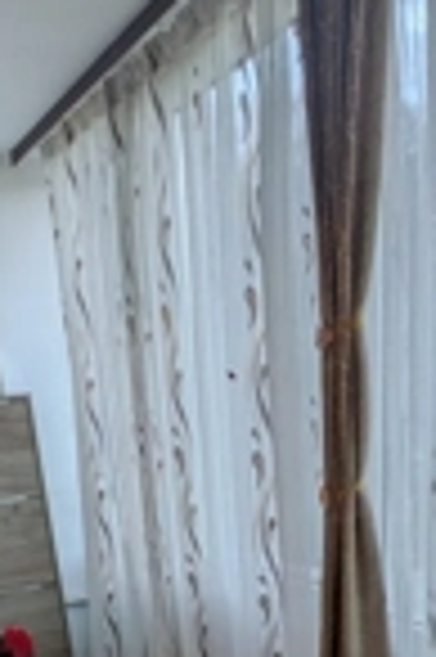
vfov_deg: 42.2
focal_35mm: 40
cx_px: 220
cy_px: 652
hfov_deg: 33.3
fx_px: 728
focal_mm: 1.83
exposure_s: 1/33.3
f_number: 2.2
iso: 56
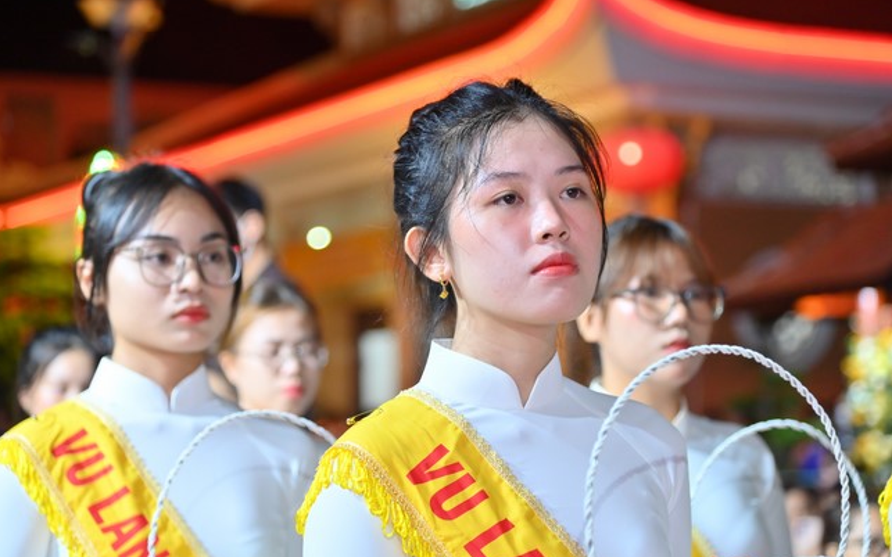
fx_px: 2456
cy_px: 288
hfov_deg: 20.6
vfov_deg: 13.0
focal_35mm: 101
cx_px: 443
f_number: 4.5
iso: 2000
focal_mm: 98
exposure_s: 1/80
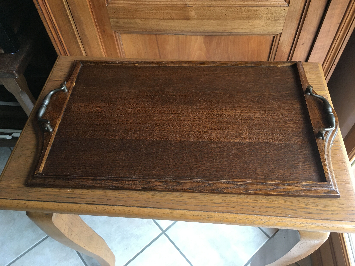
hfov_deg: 61.7
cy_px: 133
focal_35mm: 29
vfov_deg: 48.2
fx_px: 297
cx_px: 178
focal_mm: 4.15
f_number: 2.2
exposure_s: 1/33
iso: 125
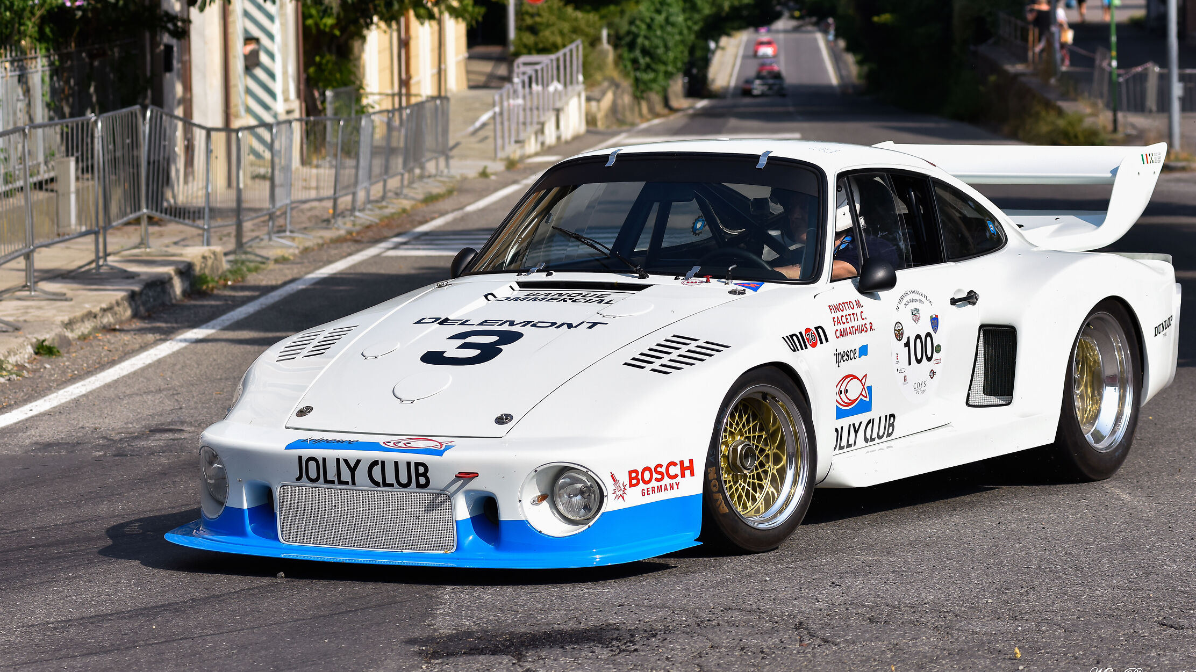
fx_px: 3298
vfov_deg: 11.6
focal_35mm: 104
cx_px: 615
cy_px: 306
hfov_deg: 20.6
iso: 400
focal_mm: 92
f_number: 5.6
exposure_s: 1/2500
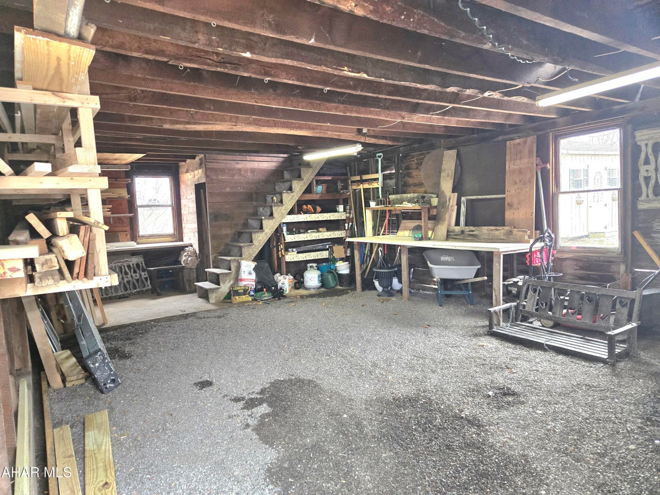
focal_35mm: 23
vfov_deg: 58.9
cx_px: 330
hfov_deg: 73.9
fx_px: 439
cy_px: 248
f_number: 1.8
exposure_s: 1/60.2
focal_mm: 5.4
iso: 500
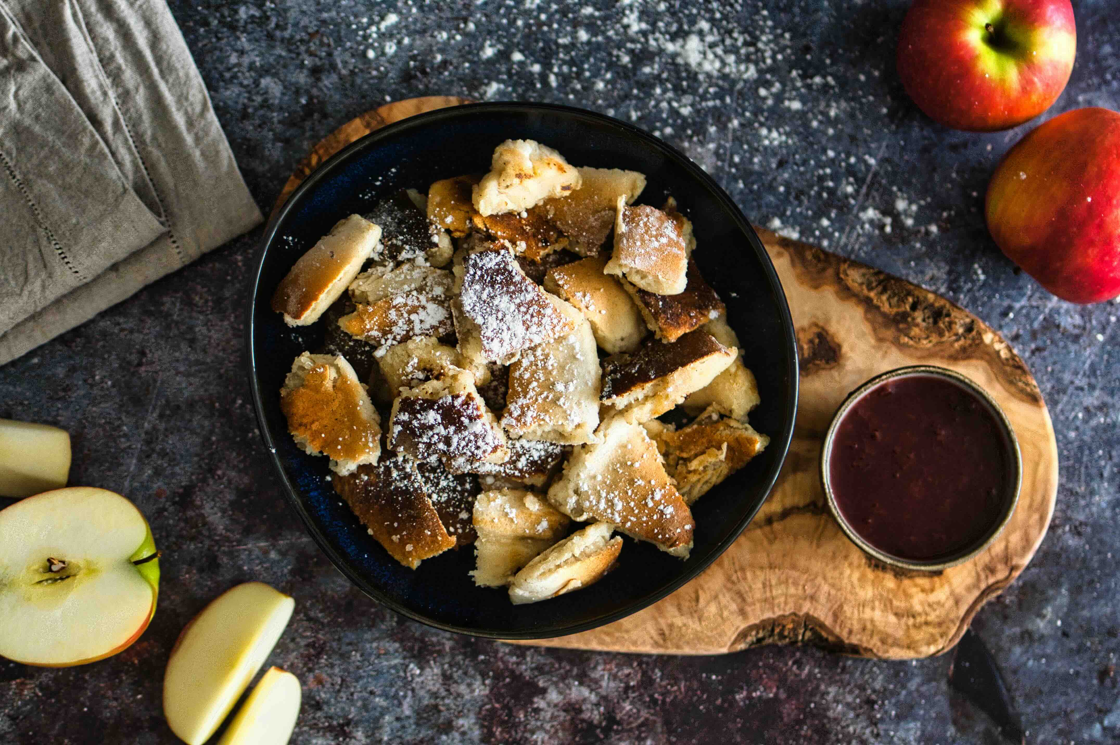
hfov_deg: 28.9
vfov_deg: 19.4
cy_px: 372
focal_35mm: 70
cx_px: 560
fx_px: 2176
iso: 800
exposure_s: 1/80
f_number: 1.8
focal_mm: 35
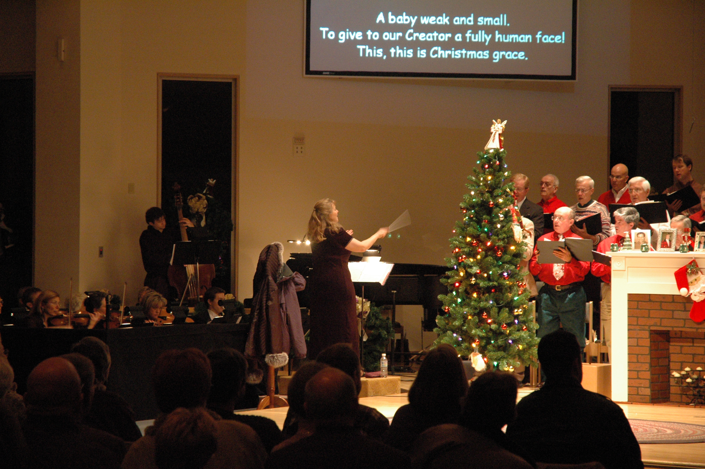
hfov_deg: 19.5
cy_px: 234
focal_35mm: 105
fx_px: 2054
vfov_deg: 13.0
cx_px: 352
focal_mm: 70
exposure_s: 1/13
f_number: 4.5
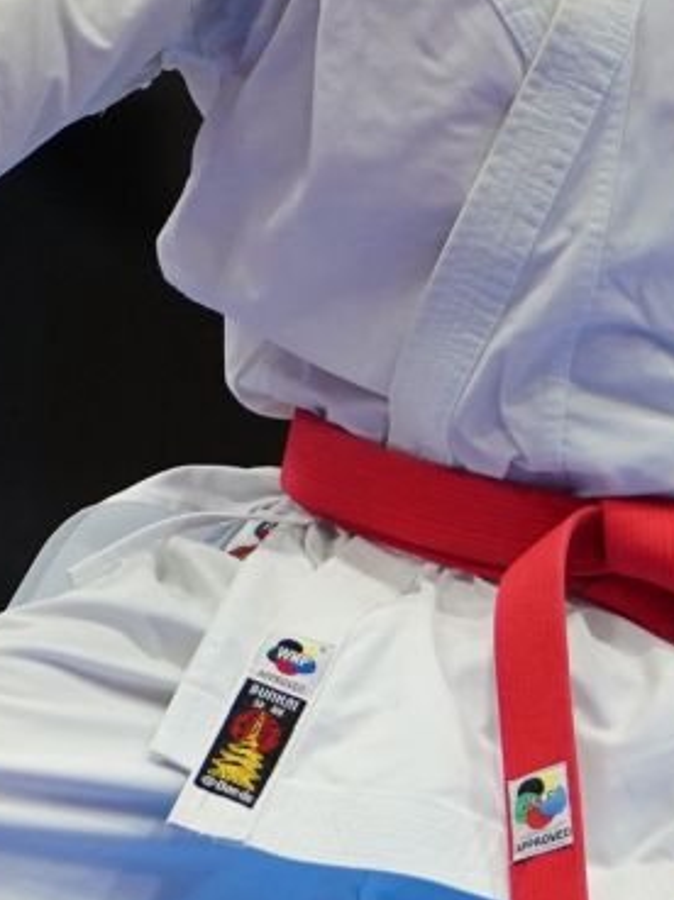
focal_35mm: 742
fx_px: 19297
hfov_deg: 2.0
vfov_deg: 2.7
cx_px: 444
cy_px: 500
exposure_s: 1/500
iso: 1600
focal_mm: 158
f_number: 2.8
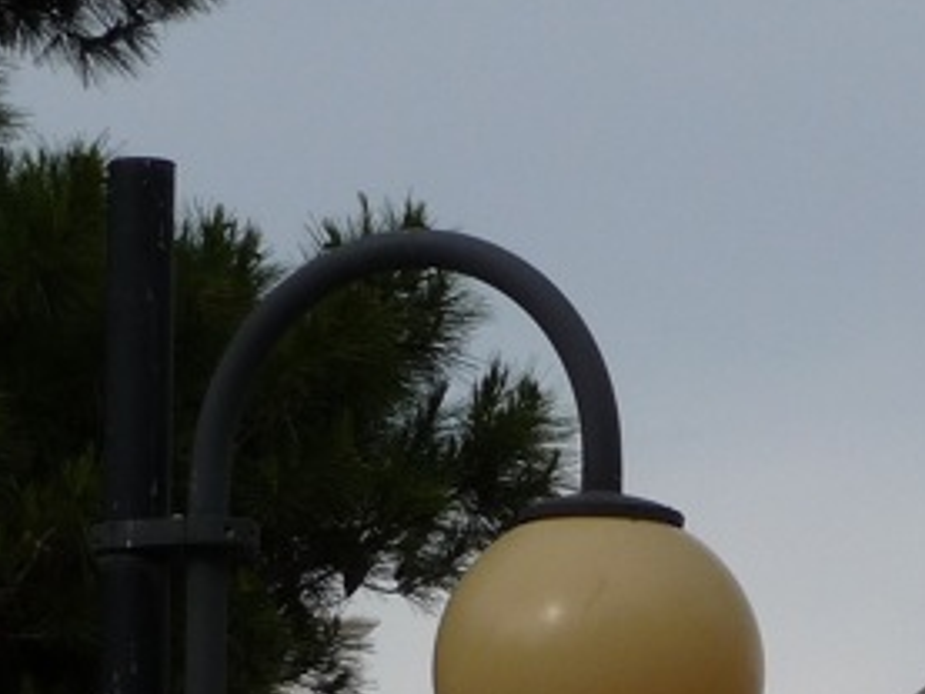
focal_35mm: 473
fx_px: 12645
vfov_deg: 3.1
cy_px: 821
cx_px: 972
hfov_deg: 4.2
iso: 100
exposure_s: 1/500
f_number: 4.7
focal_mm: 21.8
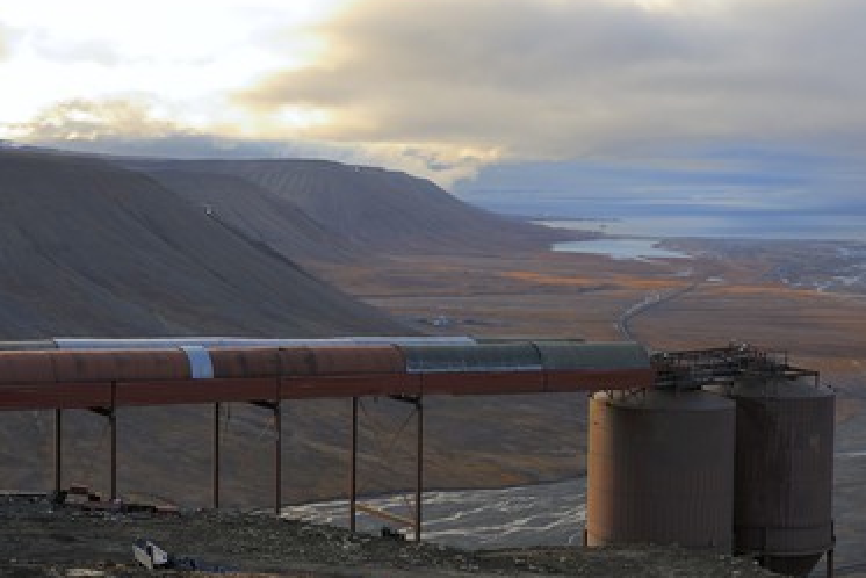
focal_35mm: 63
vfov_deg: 21.6
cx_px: 432
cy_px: 295
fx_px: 1516
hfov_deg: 31.9
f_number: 6.3
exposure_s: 1/160
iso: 200
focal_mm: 56
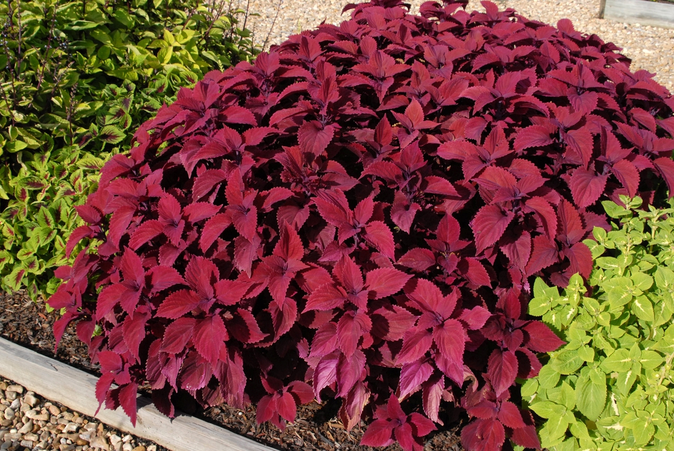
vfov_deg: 32.0
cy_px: 226
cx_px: 337
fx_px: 787
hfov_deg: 46.4
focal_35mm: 42
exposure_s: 1/350
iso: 400
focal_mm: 28
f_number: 10
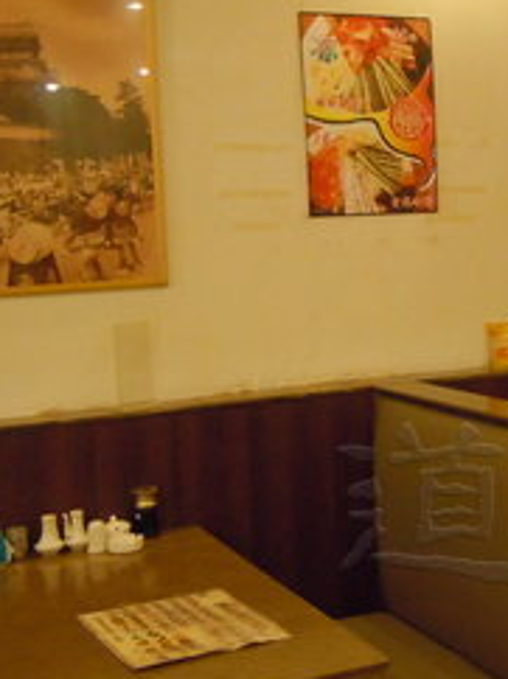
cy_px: 271
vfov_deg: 31.1
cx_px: 511
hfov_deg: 22.7
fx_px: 1215
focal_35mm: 62
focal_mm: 5.4
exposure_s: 1/60
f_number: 3.5
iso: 800
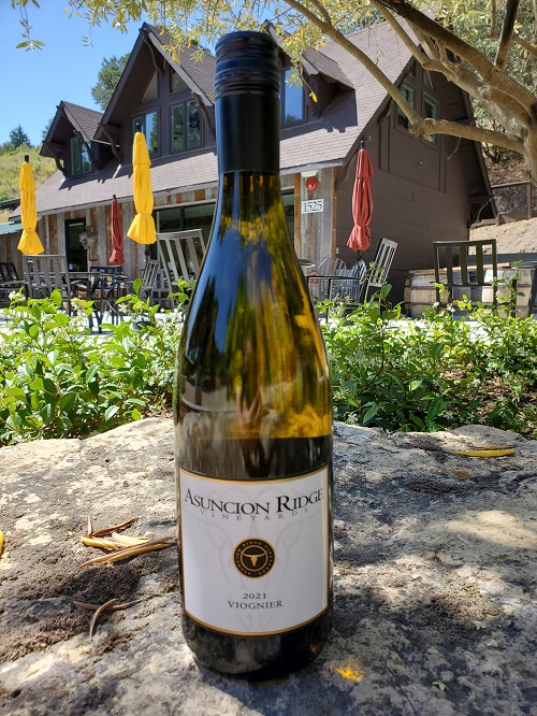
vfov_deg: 67.3
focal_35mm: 26
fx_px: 537
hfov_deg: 53.1
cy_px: 358
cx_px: 268
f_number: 2.4
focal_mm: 4.3
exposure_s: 1/746
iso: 50
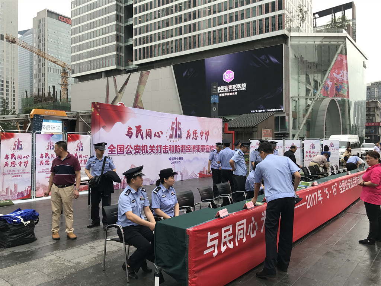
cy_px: 143
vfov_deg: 49.7
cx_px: 190
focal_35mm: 28
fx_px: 308
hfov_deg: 63.4
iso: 25
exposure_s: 1/160
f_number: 1.8
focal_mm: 3.99
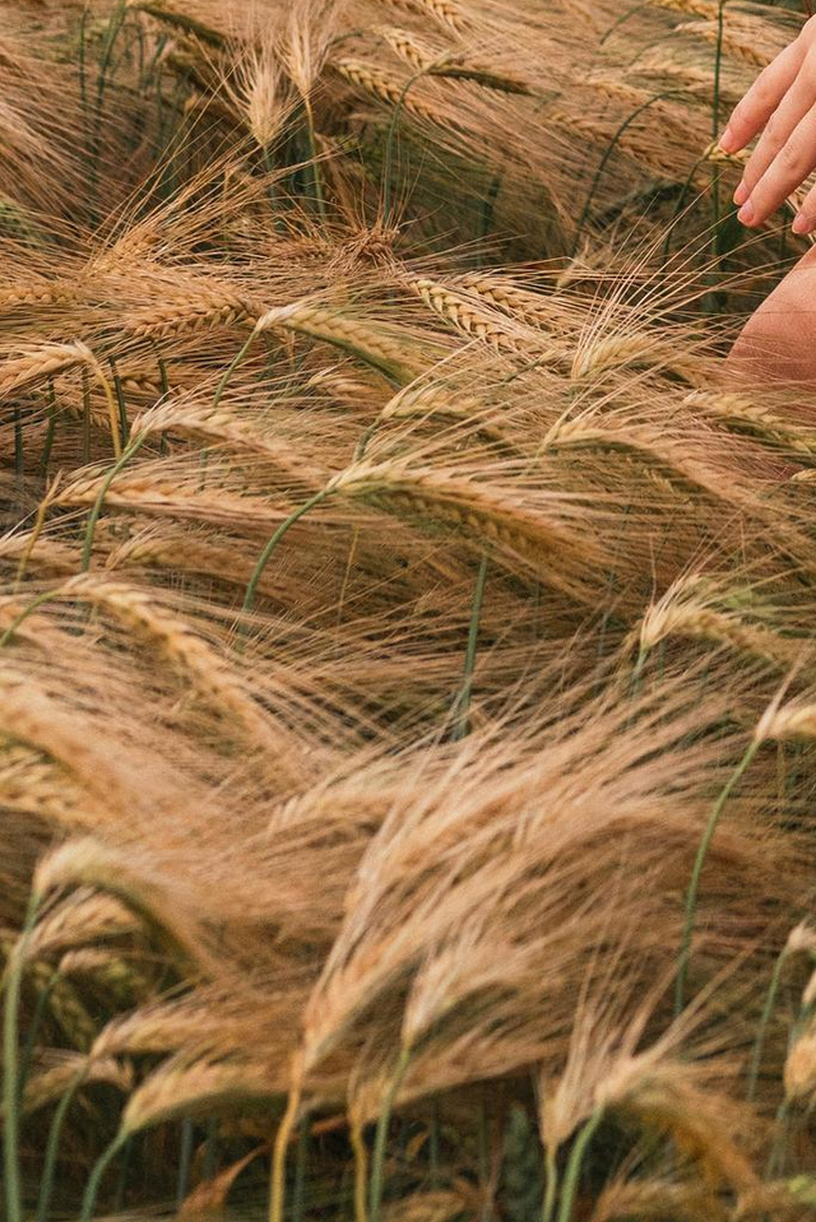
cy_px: -315
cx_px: 1517
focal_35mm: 140
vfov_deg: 14.1
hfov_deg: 9.3
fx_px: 4756
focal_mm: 35
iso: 1000
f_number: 4.5
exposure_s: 1/640
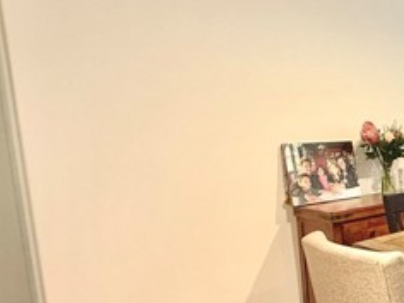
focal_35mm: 38
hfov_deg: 38.0
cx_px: 472
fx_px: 443
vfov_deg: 37.6
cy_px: 181
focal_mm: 2.22
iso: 500
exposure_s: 1/60
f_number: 2.2
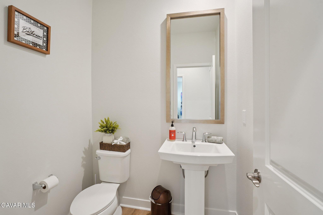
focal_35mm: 16
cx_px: 162
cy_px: 108
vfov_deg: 73.7
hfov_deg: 96.7
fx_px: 144
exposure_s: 1/10
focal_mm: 16
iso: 400
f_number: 8
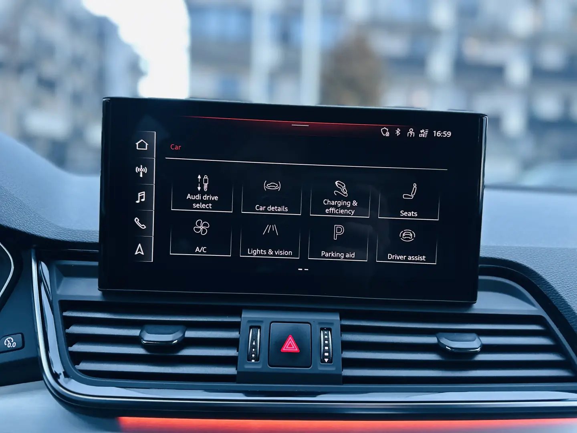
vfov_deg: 56.8
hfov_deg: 71.6
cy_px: 216
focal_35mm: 24
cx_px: 288
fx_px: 400
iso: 800
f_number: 1.78
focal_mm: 6.86
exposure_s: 1/40
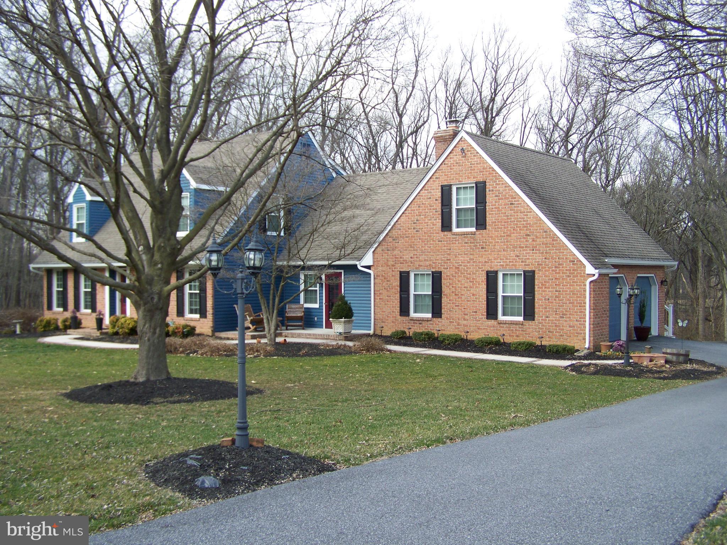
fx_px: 798
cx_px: 364
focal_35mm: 38
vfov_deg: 37.7
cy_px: 272
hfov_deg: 49.0
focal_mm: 6.3
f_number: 2.8
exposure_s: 1/160
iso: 64
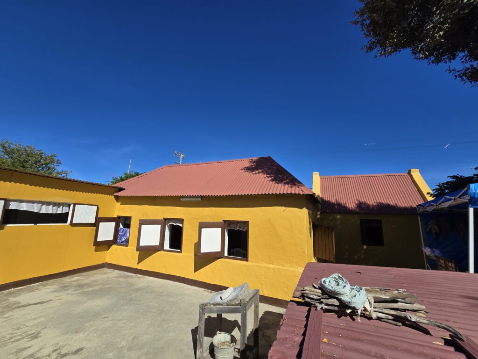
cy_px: 180
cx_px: 239
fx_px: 180
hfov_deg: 106.2
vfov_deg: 89.9
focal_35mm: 13
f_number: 2.2
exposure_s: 1/3677
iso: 50
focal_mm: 2.2
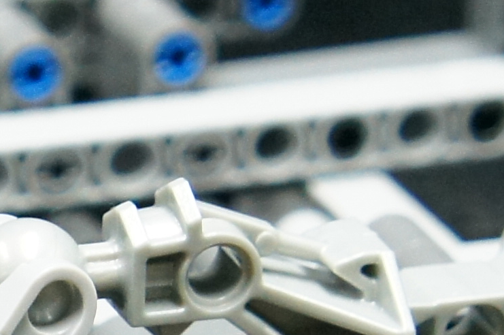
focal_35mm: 328
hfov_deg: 6.2
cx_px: -186
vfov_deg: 4.2
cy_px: 479
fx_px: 4590
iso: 1600
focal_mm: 33
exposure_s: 1/50
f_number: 4.5
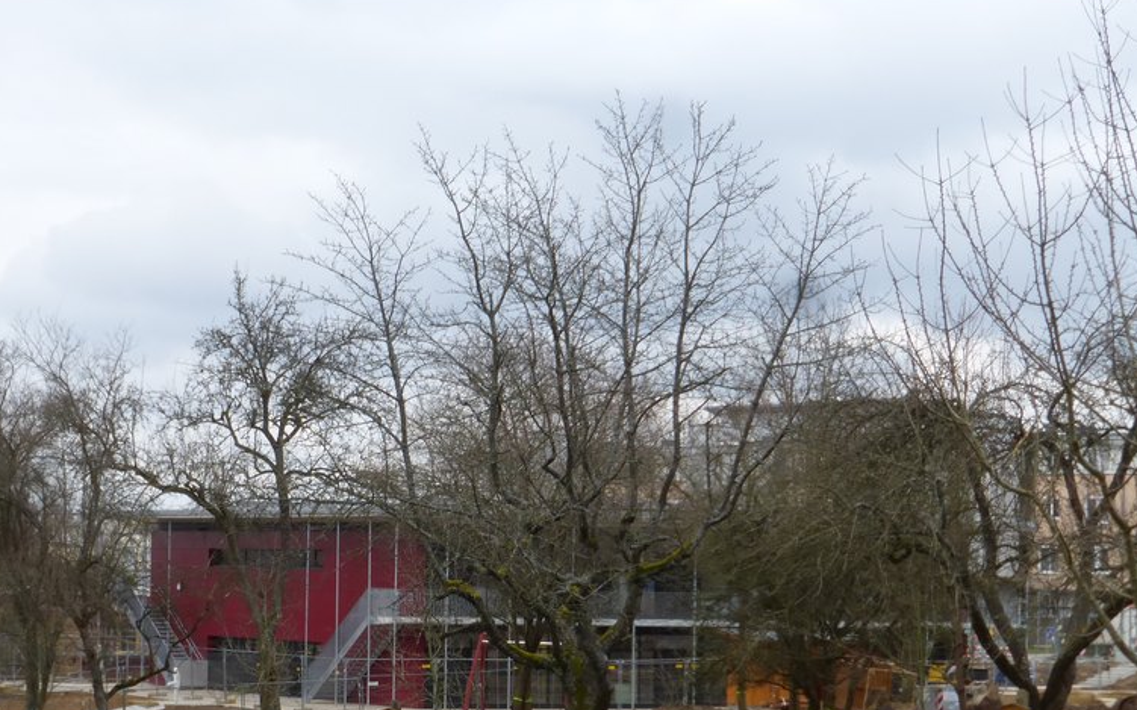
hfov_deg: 17.4
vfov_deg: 10.9
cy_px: 547
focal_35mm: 120
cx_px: 413
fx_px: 3718
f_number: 5.2
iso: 100
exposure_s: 1/100
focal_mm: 15.1
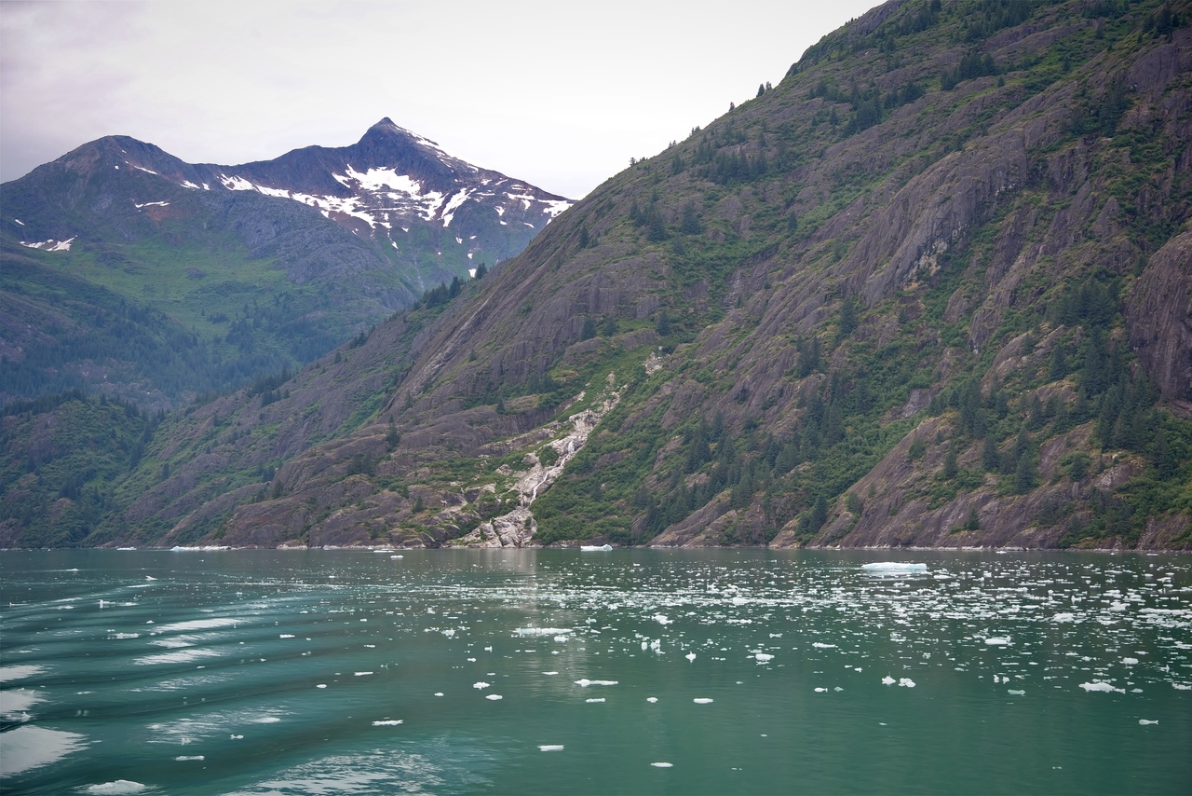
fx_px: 1821
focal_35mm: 55
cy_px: 398
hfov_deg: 36.2
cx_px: 596
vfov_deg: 24.6
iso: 100
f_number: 5.6
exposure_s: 1/125
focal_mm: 55
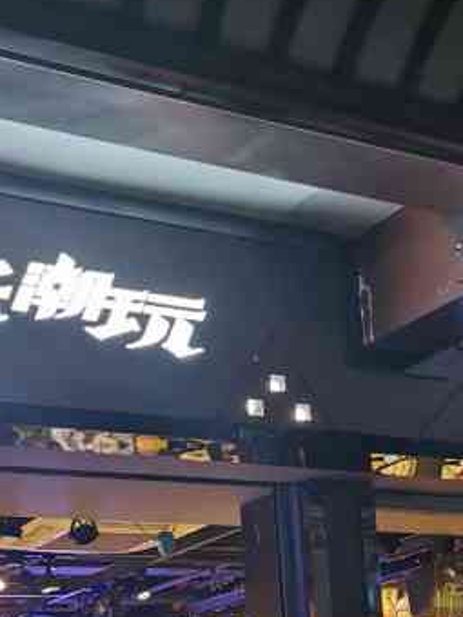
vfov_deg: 25.1
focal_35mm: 74
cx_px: 314
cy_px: 616
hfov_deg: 19.8
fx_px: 1320
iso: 250
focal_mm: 5.58
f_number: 1.8
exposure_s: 1/100
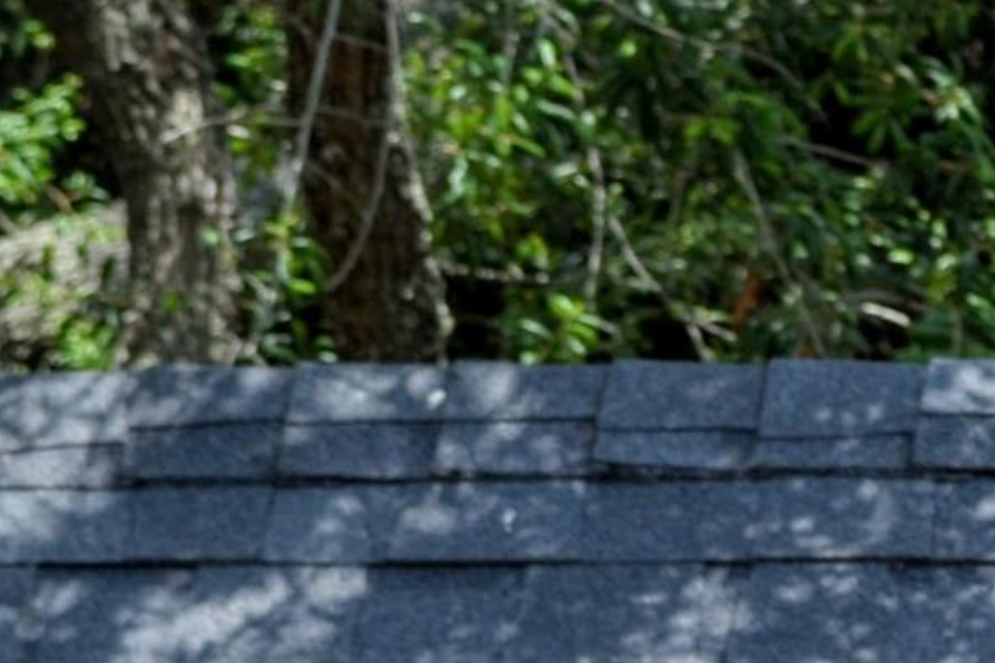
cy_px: 1428
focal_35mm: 303
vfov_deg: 4.5
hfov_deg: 6.7
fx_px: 8374
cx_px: 1616
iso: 100
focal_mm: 40
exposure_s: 1/200
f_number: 7.1
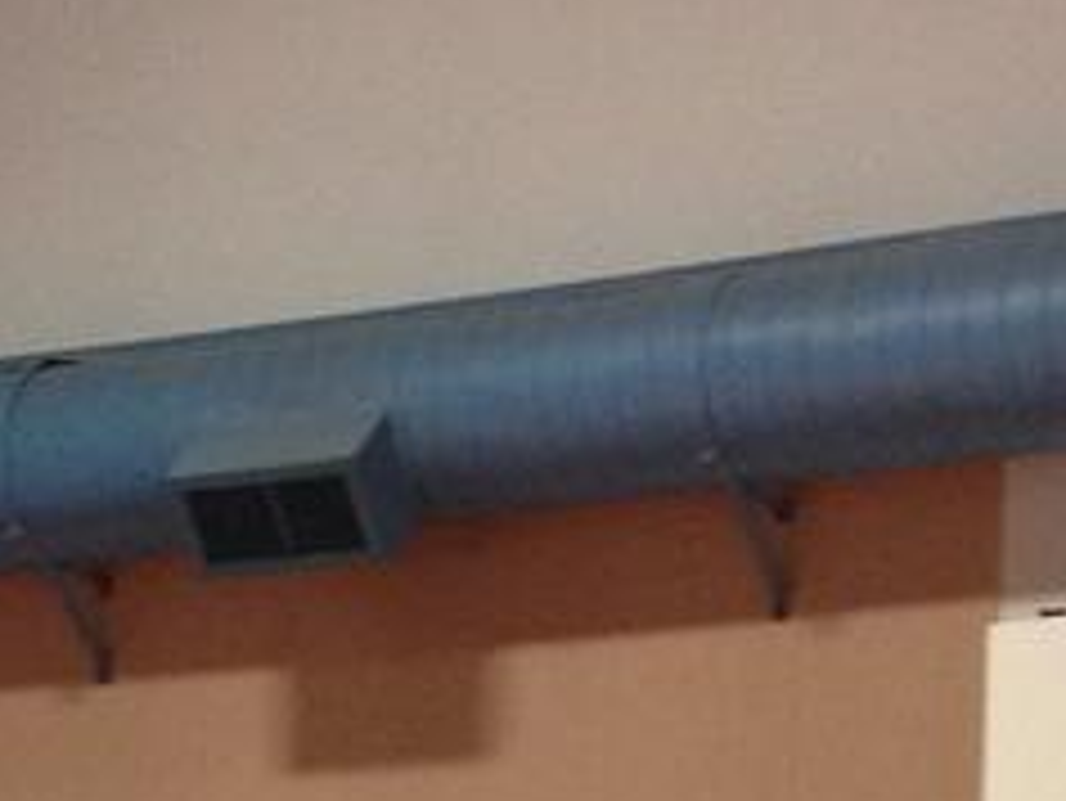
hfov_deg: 11.1
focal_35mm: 177
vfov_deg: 7.9
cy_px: 1701
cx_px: 99
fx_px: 5453
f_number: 2.4
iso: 160
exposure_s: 1/20
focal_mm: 4.28
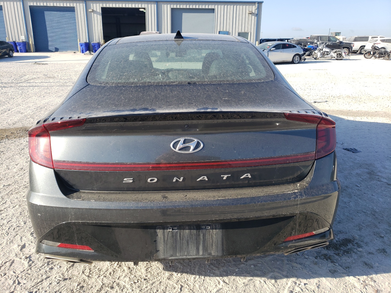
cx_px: 196
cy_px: 146
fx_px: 294
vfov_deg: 53.1
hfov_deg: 67.3
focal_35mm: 26
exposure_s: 1/1429
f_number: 1.5
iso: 50
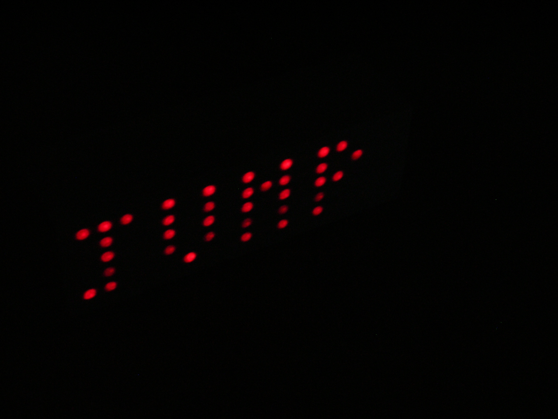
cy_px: 210
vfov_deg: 22.6
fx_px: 1048
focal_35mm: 65
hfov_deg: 29.8
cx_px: 279
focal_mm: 10.8
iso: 200
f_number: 3.9
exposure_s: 2
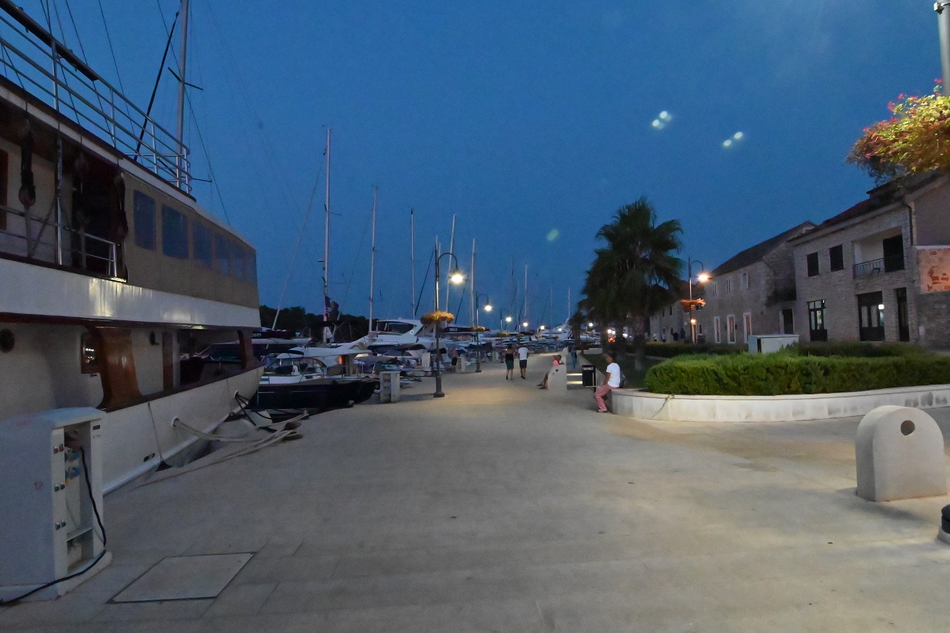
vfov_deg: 67.4
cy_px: 316
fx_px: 475
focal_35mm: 18
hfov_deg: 90.0
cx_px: 475
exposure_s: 1/20
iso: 12800
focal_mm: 12
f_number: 16
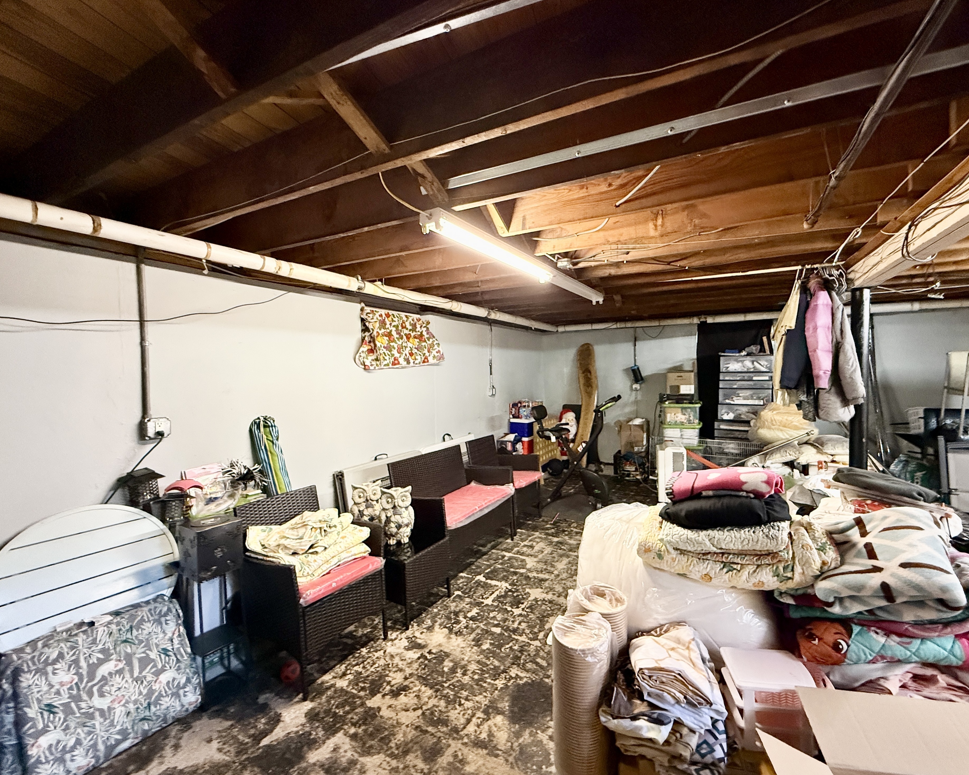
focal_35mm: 15
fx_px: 430
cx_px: 519
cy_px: 386
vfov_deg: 84.0
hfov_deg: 96.6
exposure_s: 1/60
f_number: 2.2
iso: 800
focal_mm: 2.22
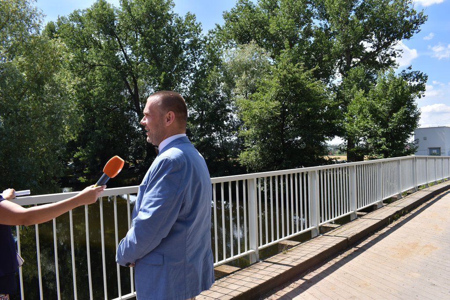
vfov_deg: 47.9
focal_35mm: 27
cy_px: 150
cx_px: 225
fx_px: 338
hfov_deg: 67.4
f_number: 8
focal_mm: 18
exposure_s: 1/250
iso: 100
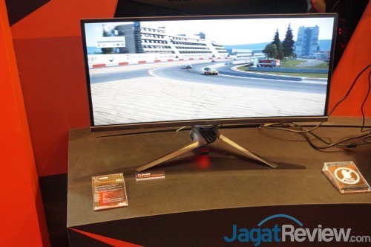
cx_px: 186
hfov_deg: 51.3
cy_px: 124
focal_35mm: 38
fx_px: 386
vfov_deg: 35.4
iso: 3200
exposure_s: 1/160
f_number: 4.5
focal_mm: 25
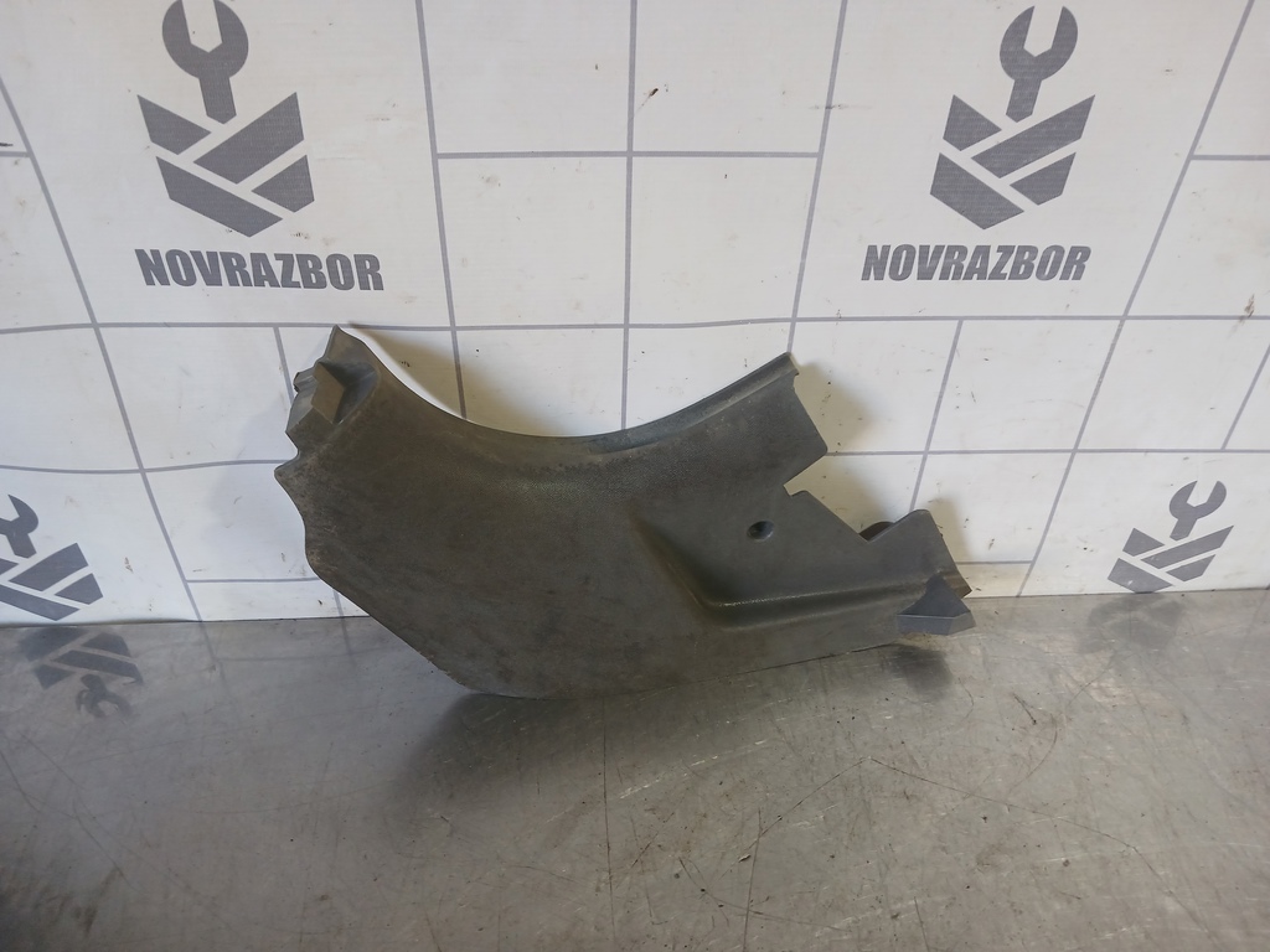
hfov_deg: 65.3
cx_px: 635
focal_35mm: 27
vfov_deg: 51.4
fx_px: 991
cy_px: 476
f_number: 1.8
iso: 125
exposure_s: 1/50
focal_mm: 4
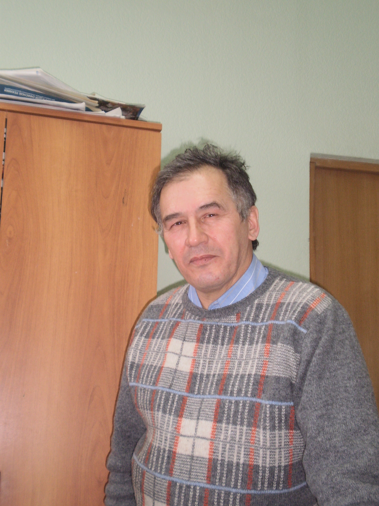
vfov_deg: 36.2
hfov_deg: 27.5
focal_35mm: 53
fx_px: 774
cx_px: 190
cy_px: 253
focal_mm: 9.3
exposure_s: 1/40
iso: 125
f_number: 3.9
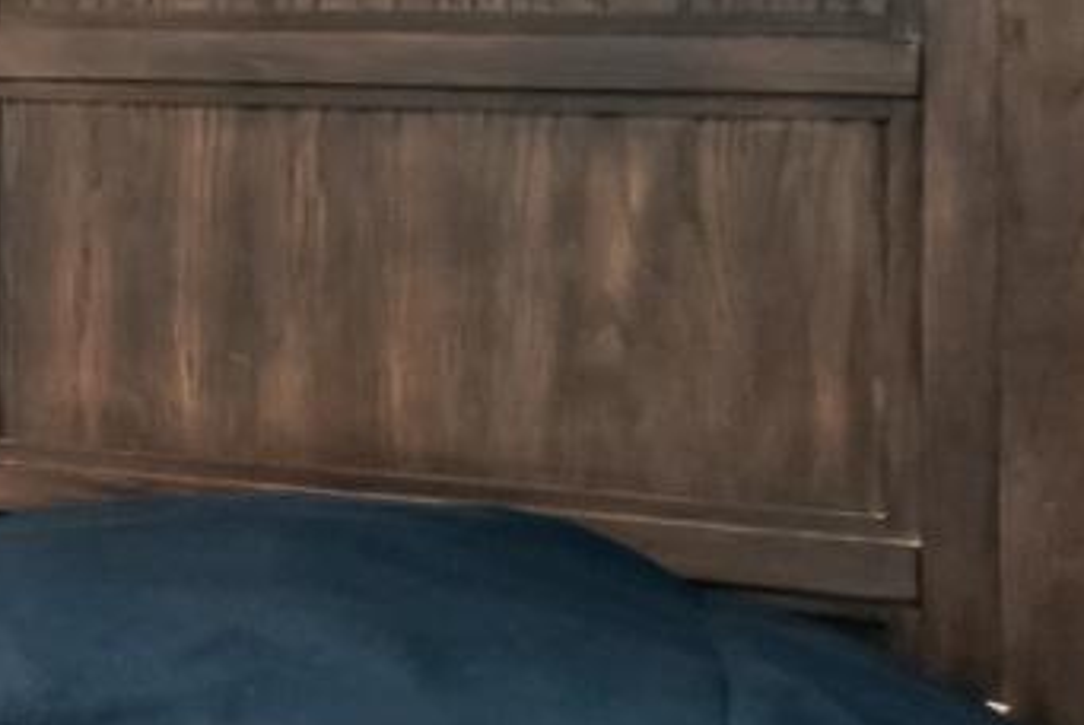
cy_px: -24
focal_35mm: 96
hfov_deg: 12.5
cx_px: -1933
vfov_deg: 14.0
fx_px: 2893
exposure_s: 8
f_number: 16
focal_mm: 16
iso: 250
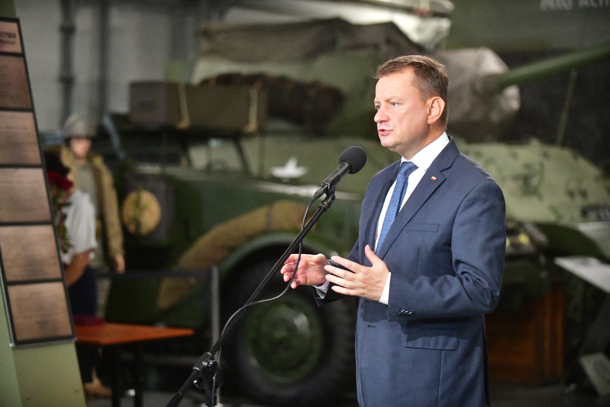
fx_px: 1728
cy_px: 204
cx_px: 305
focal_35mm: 102
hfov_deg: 20.0
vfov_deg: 13.4
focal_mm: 102
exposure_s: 1/640
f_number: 2.8
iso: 5000
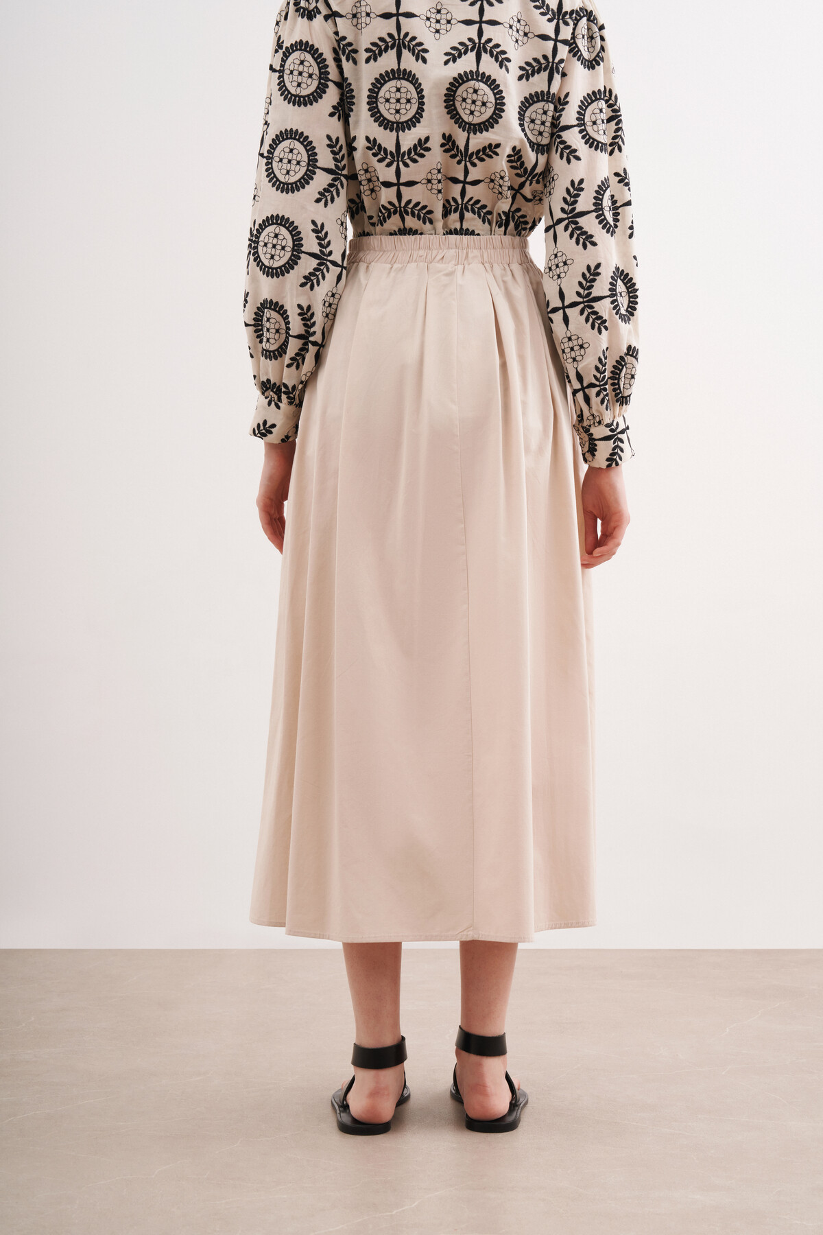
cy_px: 618
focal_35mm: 63
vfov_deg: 31.9
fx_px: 2160
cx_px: 412
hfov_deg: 21.6
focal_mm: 63
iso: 400
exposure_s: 1/160
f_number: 11
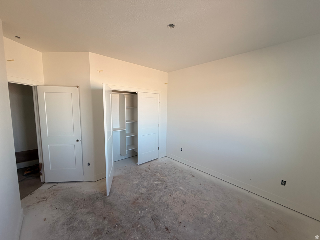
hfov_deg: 102.1
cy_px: 120
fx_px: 129
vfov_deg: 85.7
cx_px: 160
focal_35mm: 14
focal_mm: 2.22
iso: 80
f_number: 2.2
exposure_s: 1/121
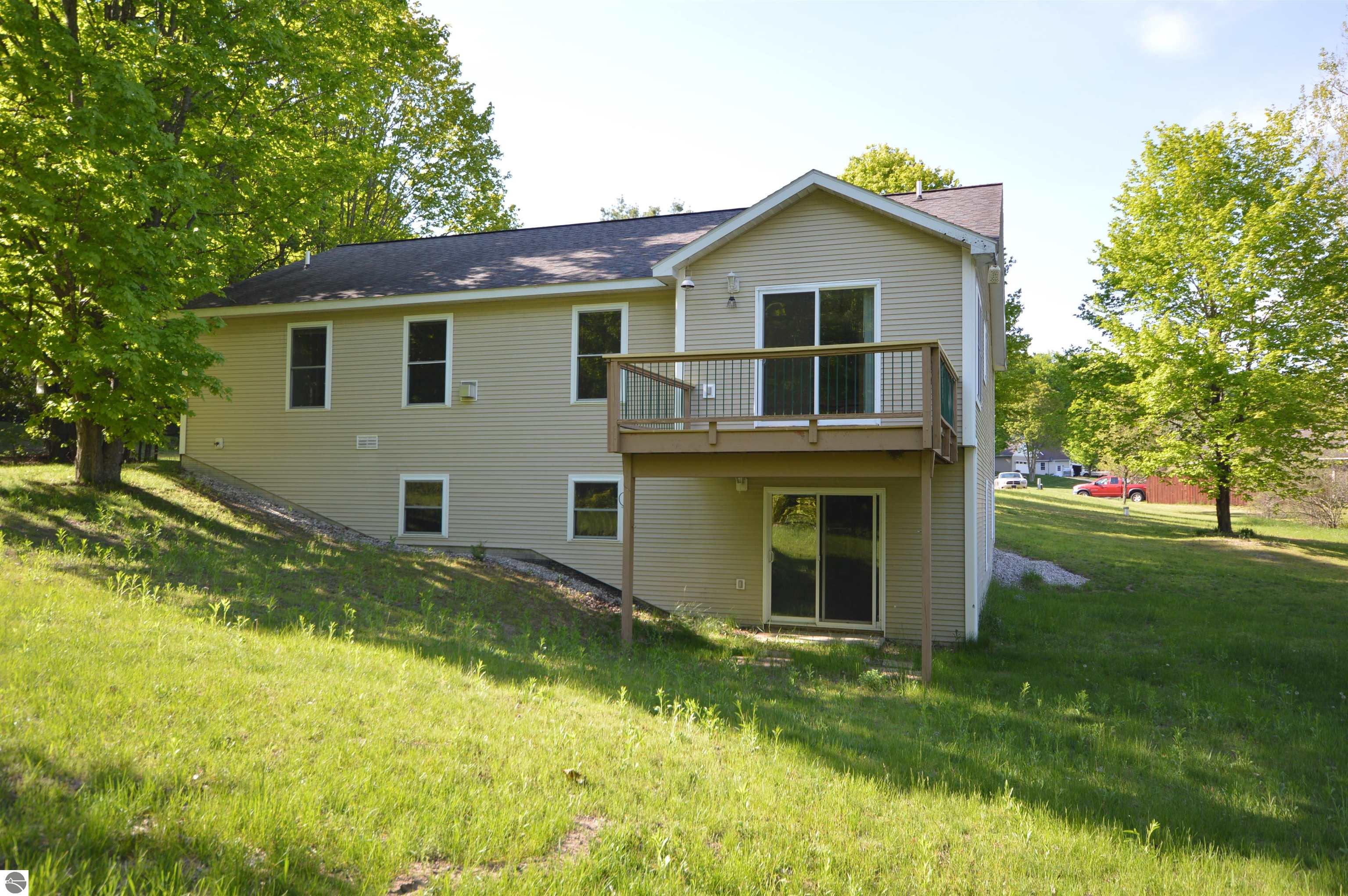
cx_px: 674
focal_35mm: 26
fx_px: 954
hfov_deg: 70.5
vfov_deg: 50.3
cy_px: 448
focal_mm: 17
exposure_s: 1/125
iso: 140
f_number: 5.6
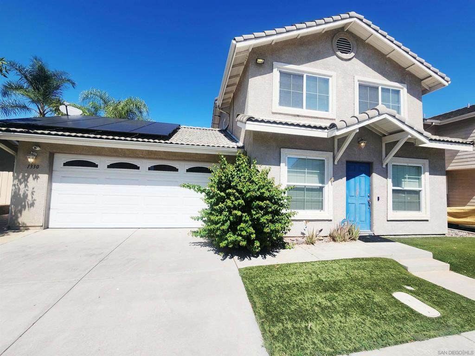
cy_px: 178
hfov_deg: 106.2
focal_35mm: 13
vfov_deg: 89.9
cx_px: 238
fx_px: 178
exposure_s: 1/2679
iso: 50
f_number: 2.2
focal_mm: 2.2
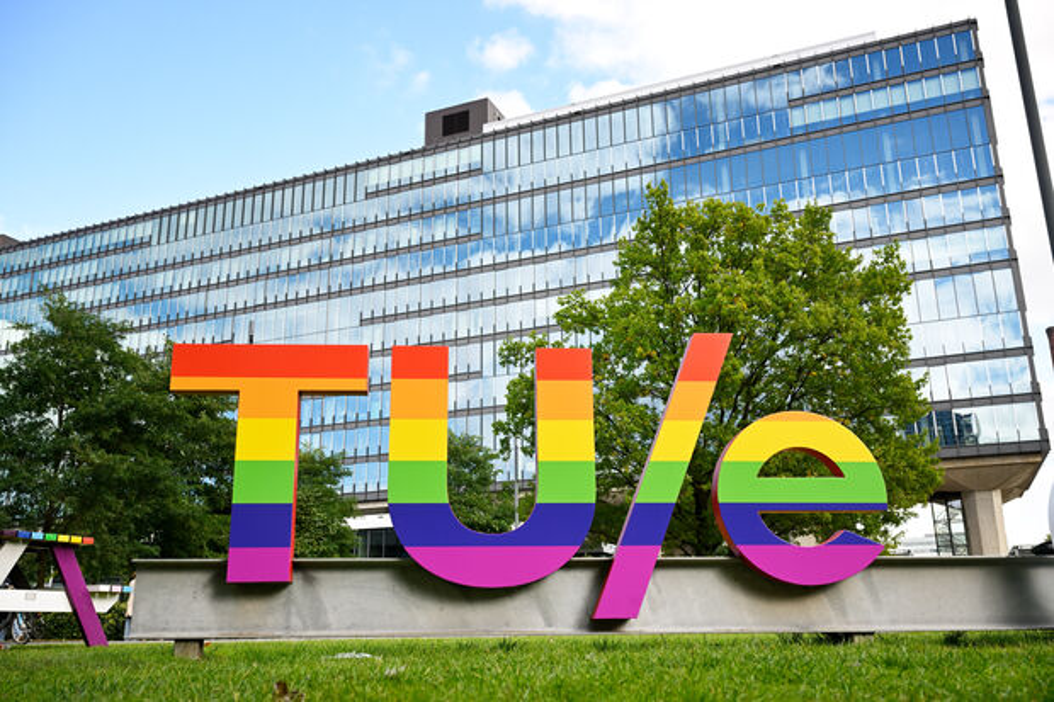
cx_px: 527
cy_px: 351
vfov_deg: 41.1
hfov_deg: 58.7
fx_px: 937
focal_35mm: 32
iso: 320
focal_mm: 32
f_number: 7.1
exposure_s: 1/200
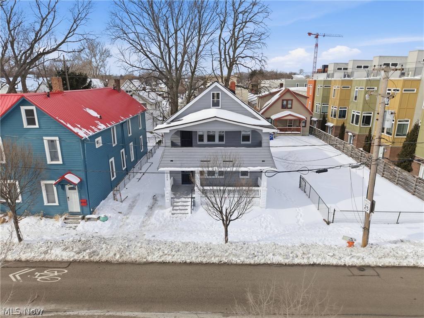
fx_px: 294
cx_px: 212
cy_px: 159
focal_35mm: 24
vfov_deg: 56.8
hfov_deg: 71.6
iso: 120
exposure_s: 1/125
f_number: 1.8
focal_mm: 8.7
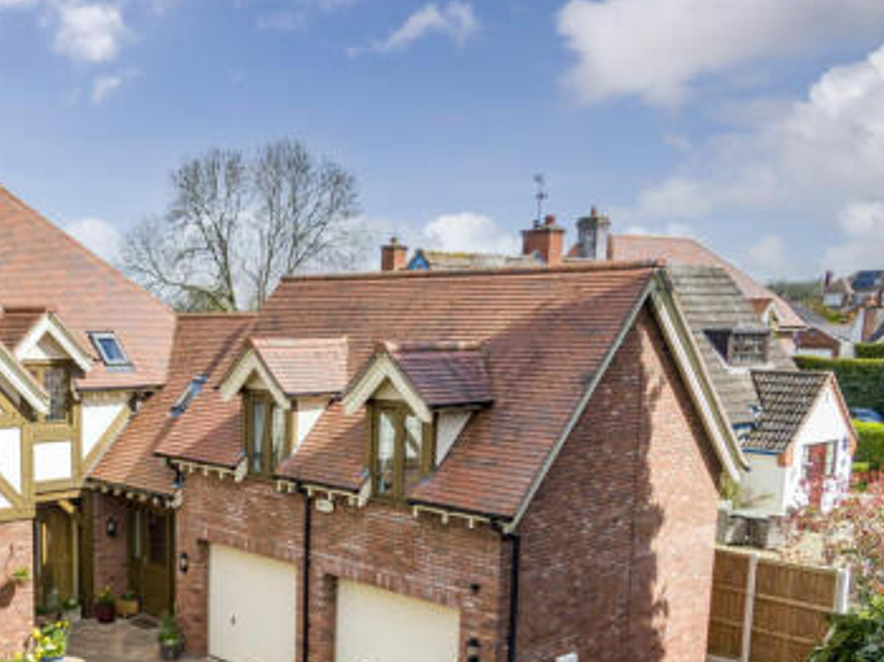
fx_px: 1021
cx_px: 176
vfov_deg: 35.3
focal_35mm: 40
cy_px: 479
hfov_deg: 44.5
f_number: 2.8
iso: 110
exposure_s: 1/1250
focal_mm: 4.39
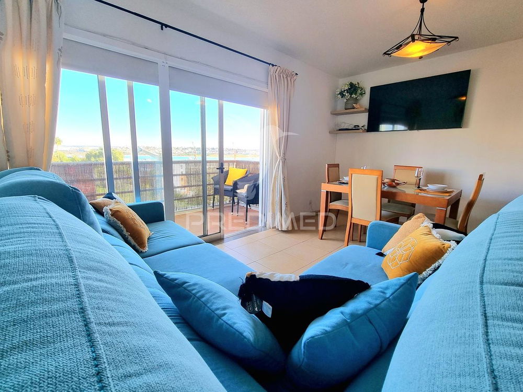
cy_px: 196
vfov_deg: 89.9
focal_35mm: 13
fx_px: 196
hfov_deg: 106.2
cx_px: 262
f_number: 2.2
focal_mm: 2.2
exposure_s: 1/152
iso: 50
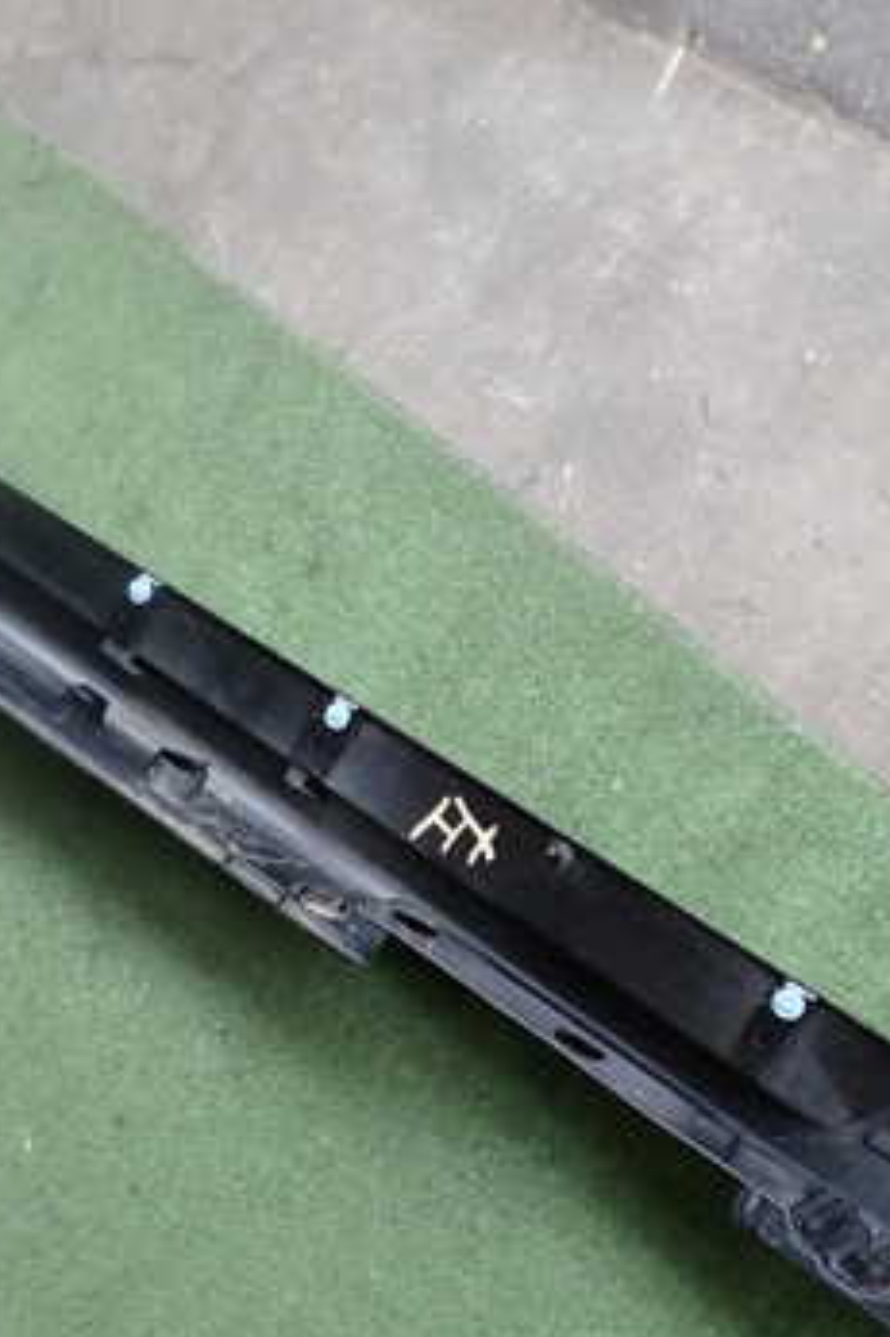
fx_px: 2004
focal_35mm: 54
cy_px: 771
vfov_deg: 36.8
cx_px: 231
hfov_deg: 24.8
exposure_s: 1/125
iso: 160
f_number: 2.3
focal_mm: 5.4
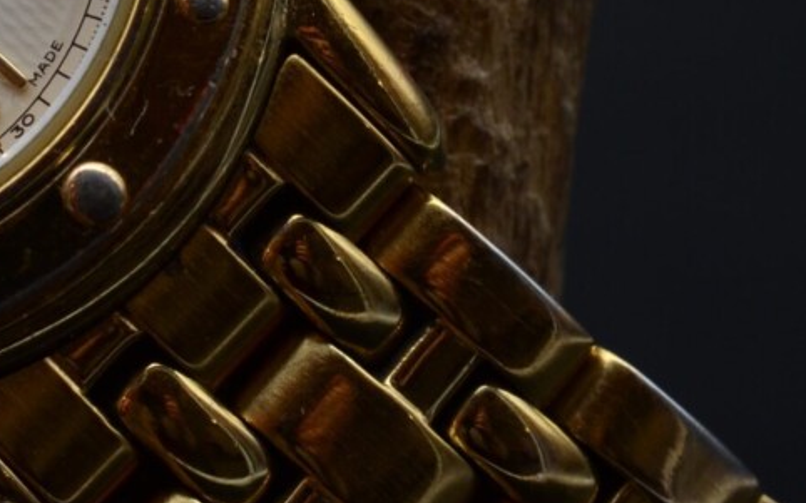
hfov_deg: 7.8
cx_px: -139
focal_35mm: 266
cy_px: -53
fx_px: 5842
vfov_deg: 4.9
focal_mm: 60
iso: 500
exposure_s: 1/30
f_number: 11
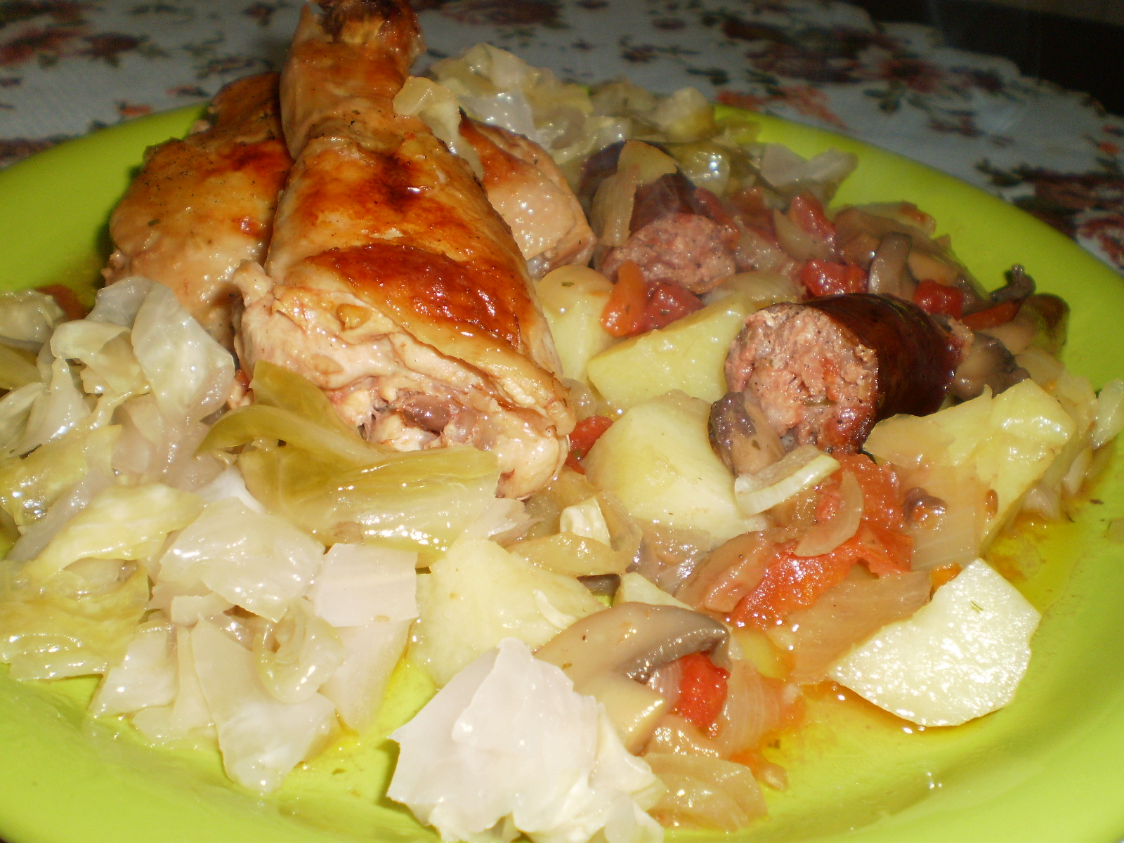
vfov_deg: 39.7
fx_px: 1169
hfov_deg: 51.4
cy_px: 422
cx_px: 562
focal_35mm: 36
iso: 125
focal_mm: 6.3
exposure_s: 1/30
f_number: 3.1
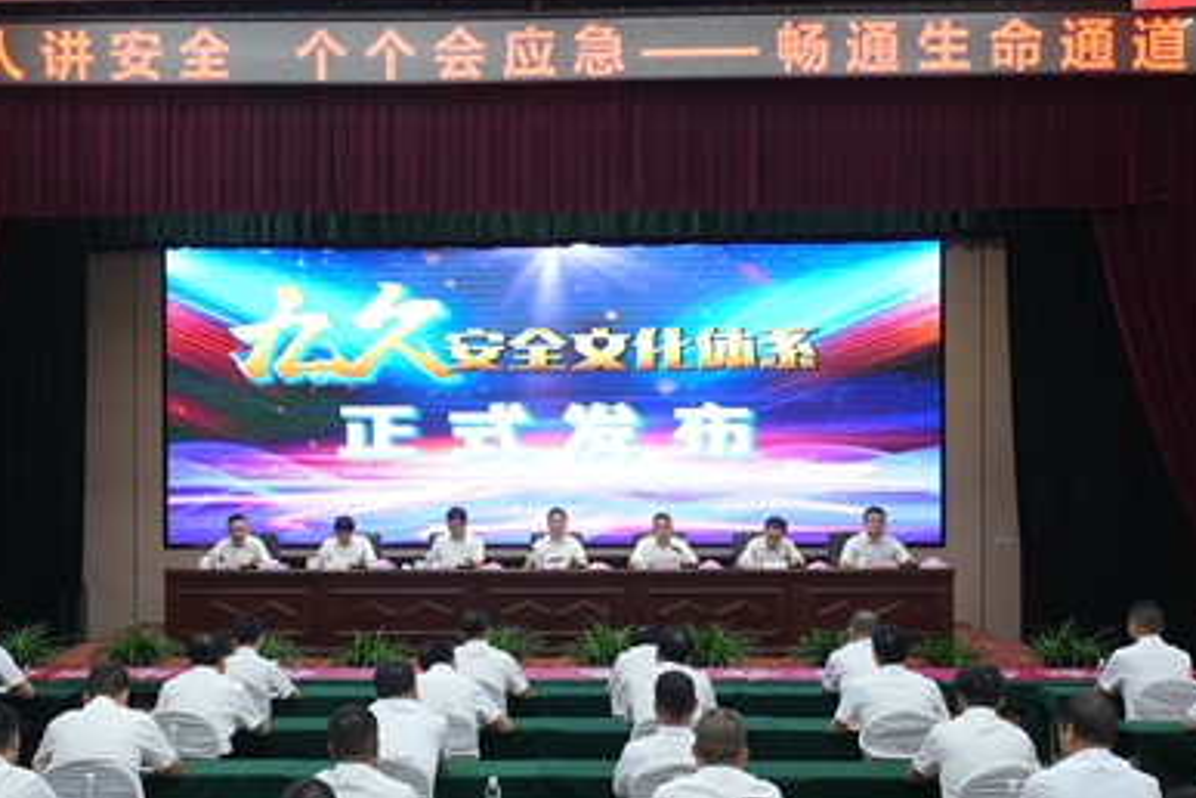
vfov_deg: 29.7
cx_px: 513
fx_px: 1495
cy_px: 501
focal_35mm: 45
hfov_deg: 43.5
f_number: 7.1
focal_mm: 29
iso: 3200
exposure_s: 1/100
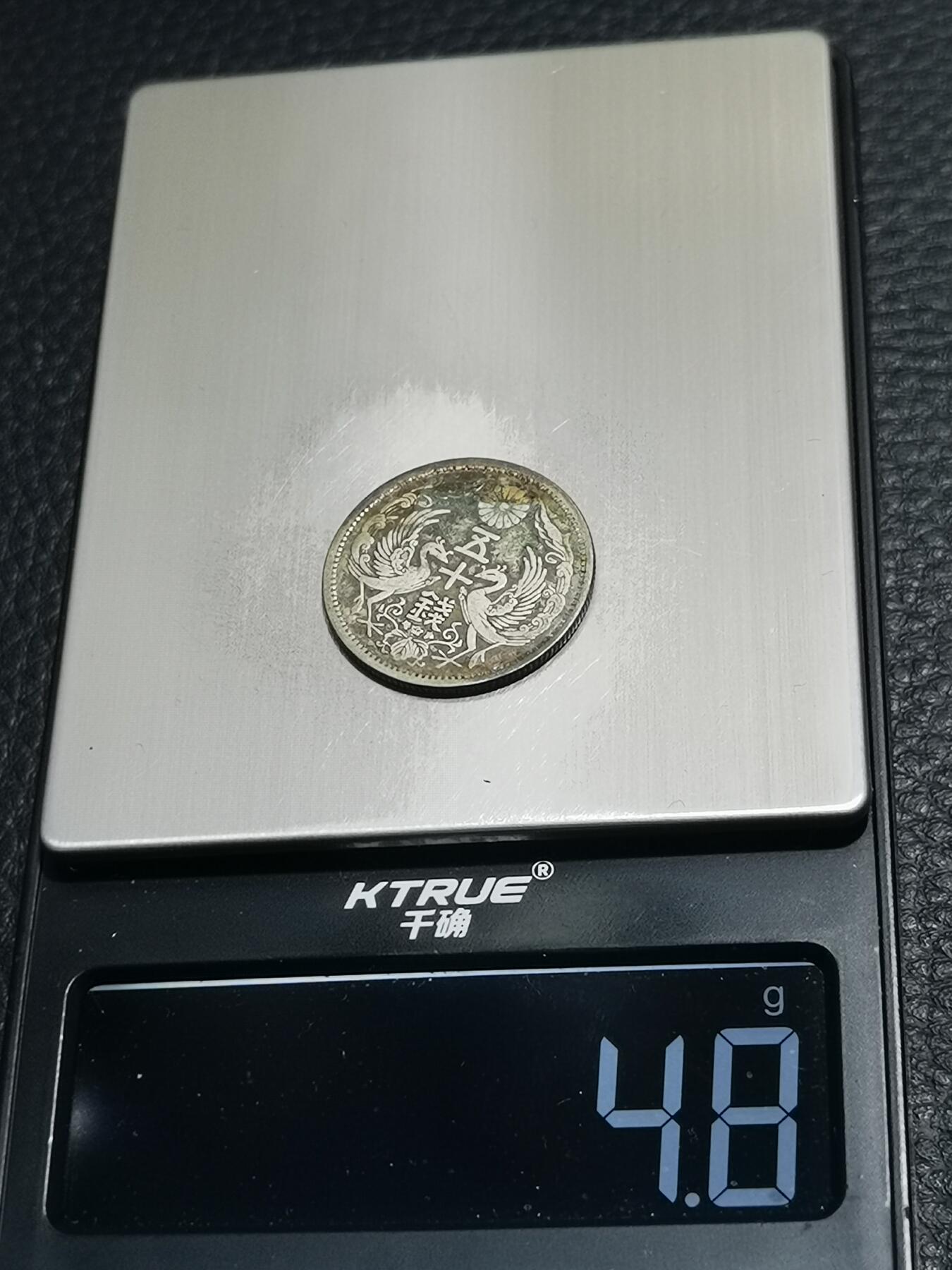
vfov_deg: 27.8
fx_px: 2567
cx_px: 476
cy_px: 635
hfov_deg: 21.0
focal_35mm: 70
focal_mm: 6.67
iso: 160
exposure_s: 1/100
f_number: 1.9
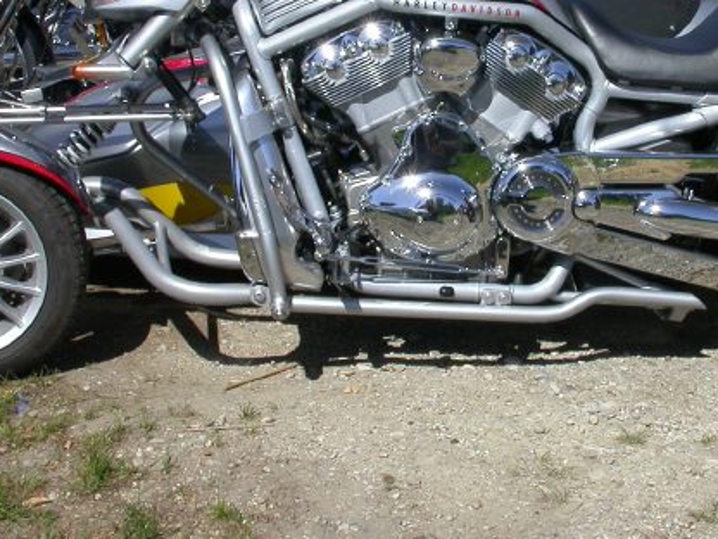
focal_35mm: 73
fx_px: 1514
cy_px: 143
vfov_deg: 20.0
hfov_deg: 26.6
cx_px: 445
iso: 100
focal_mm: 7.85
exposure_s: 1/353
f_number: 7.5
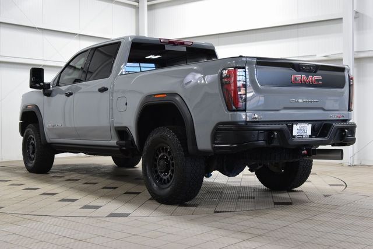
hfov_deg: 38.9
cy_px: 124
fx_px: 529
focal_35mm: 51
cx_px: 186
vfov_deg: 26.5
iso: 1600
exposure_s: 1/60
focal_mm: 34
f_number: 5.6
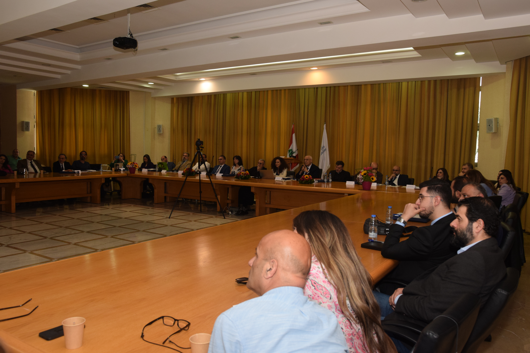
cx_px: 265
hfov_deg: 67.4
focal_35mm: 27
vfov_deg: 47.9
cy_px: 176
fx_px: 397
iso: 800
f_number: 5
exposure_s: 1/50
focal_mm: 18
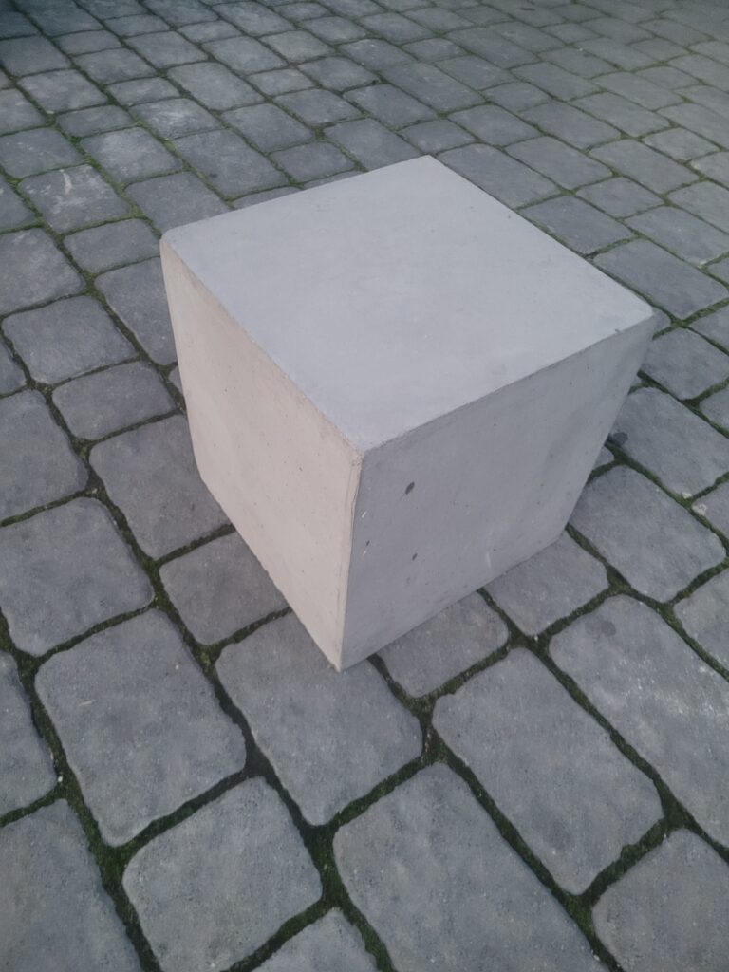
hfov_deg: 53.1
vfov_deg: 67.3
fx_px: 730
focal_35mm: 26
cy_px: 486
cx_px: 364
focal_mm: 5.4
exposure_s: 1/25
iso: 640
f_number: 1.8
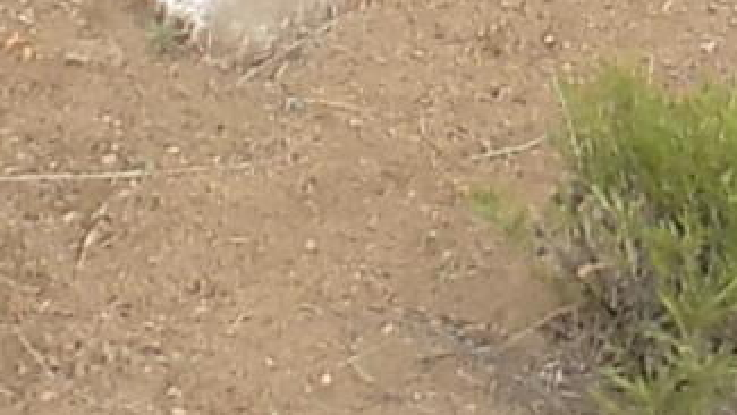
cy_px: -1250
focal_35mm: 175
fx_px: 3421
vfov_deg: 5.9
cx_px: 0
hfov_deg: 12.2
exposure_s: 1/250
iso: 80
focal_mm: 4
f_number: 3.1
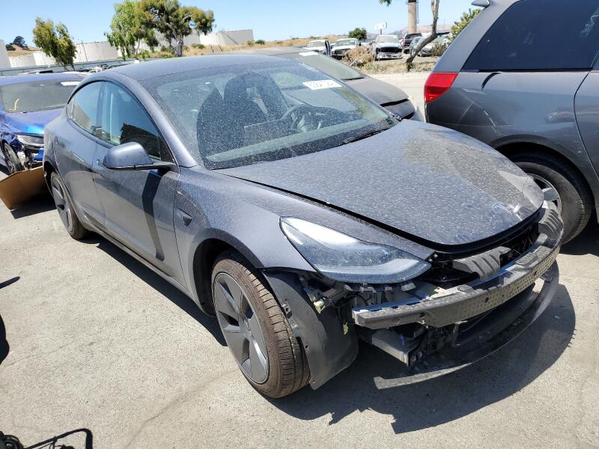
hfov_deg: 67.3
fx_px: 450
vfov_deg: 53.1
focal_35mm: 26
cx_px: 300
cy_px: 224
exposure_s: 1/2000
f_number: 1.5
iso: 50
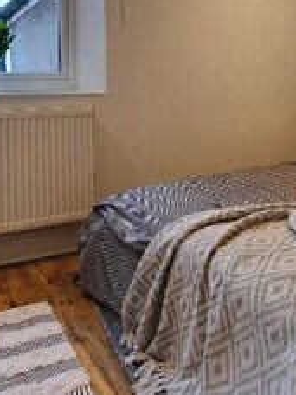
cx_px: 197
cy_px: 87
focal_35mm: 40
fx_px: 456
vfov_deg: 44.8
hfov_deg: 35.6
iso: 80
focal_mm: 1.8
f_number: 2.2
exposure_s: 1/50
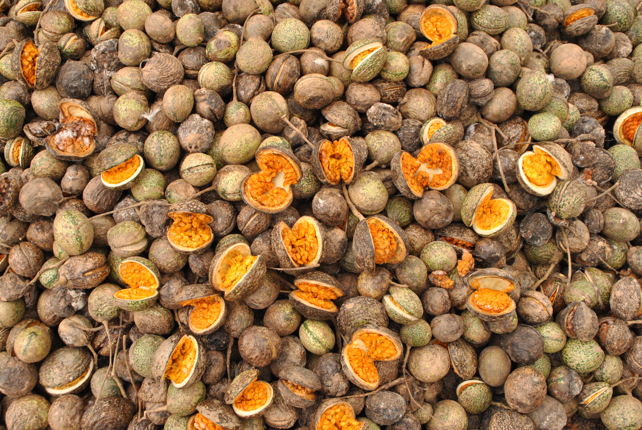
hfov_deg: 46.3
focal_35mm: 42
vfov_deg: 32.0
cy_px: 215
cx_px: 321
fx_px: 750
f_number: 10
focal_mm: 28
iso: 400
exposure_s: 1/80
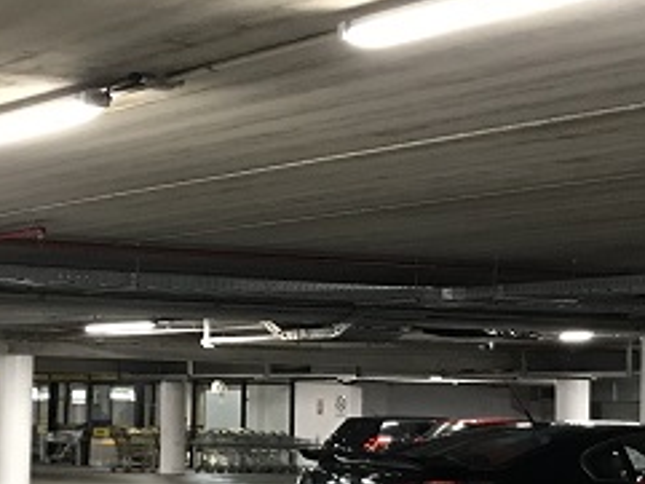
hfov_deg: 31.4
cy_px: 210
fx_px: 1081
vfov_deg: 25.2
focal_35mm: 58
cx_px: 45
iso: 100
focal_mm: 3.99
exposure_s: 1/14
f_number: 1.8
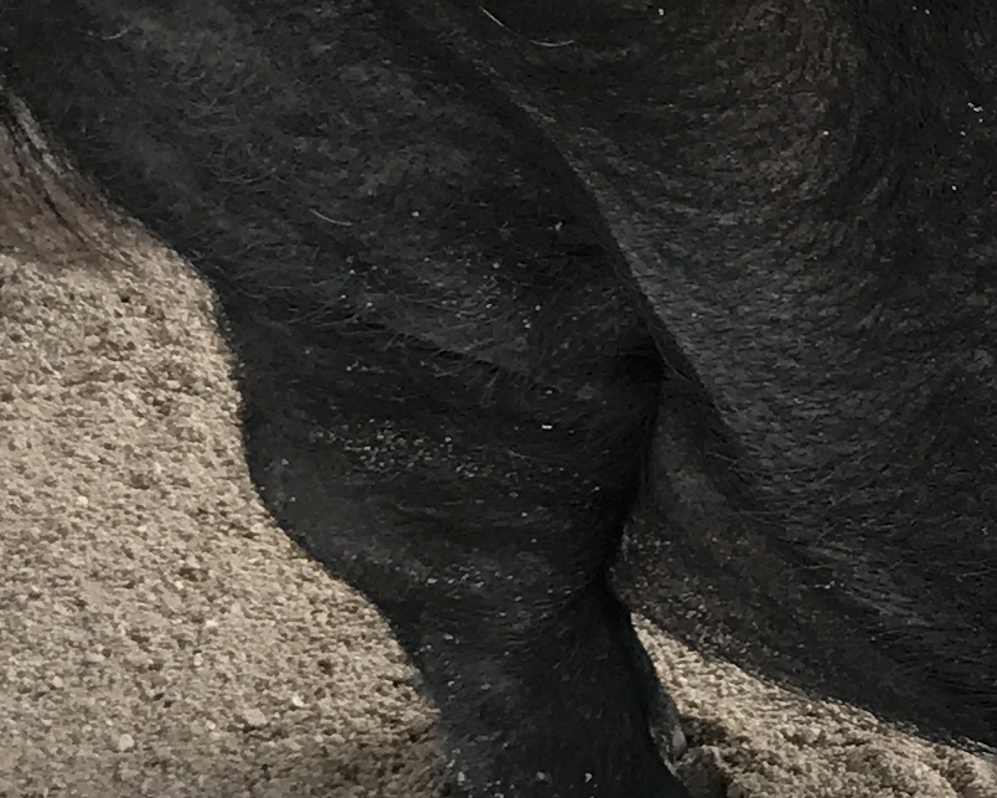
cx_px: 1691
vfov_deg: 11.3
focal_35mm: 137
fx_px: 4042
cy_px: 386
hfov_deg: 13.0
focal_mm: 3.99
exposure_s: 1/212
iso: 20
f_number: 1.8
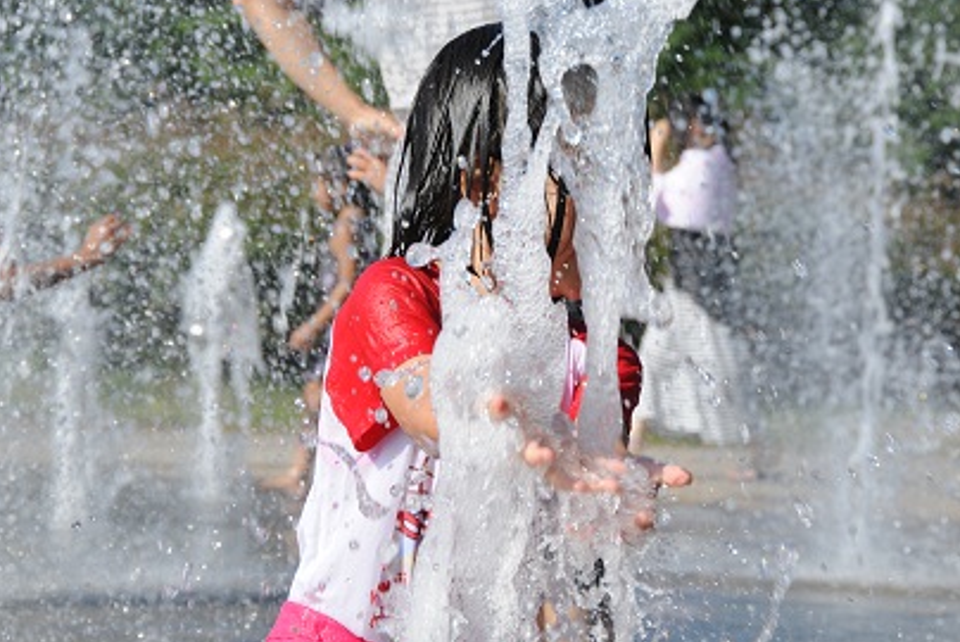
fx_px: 4740
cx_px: 518
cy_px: 301
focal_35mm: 178
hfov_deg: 11.6
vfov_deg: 7.7
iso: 200
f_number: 10
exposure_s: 1/400
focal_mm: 95
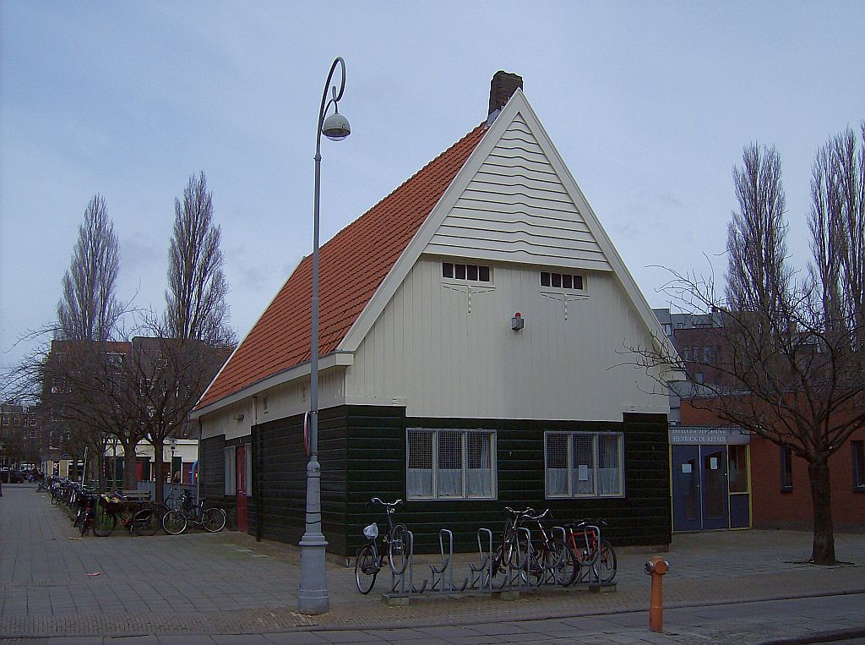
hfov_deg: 51.5
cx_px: 432
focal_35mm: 36
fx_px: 897
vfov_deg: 39.5
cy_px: 322
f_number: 4.7
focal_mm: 6
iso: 100
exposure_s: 1/796
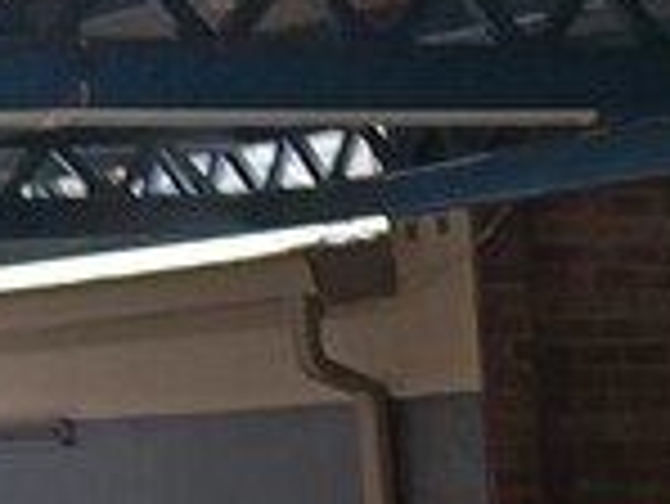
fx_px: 3196
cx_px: 949
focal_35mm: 165
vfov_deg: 7.9
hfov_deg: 11.5
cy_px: 1480
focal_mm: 5.24
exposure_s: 1/100
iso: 91
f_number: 1.7
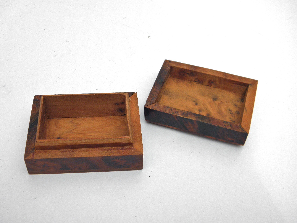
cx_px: 148
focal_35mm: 41
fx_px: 352
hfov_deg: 45.8
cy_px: 112
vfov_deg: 35.1
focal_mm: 7.5
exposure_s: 1/320
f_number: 7.6
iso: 100
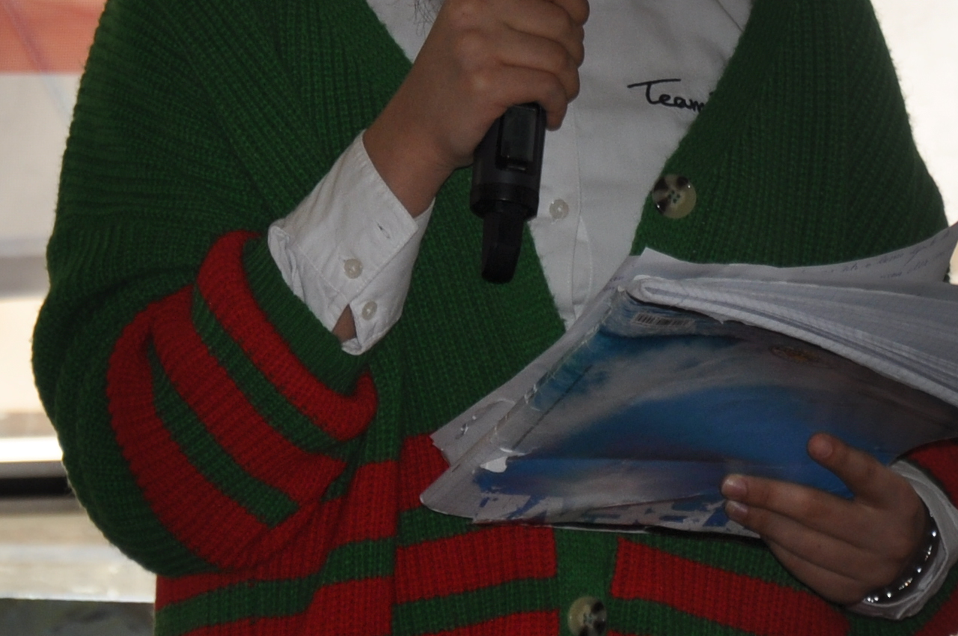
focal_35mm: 528
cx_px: 522
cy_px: -47
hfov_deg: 3.9
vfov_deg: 2.6
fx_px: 14024
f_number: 6.3
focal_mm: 105
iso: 200
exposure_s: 1/200
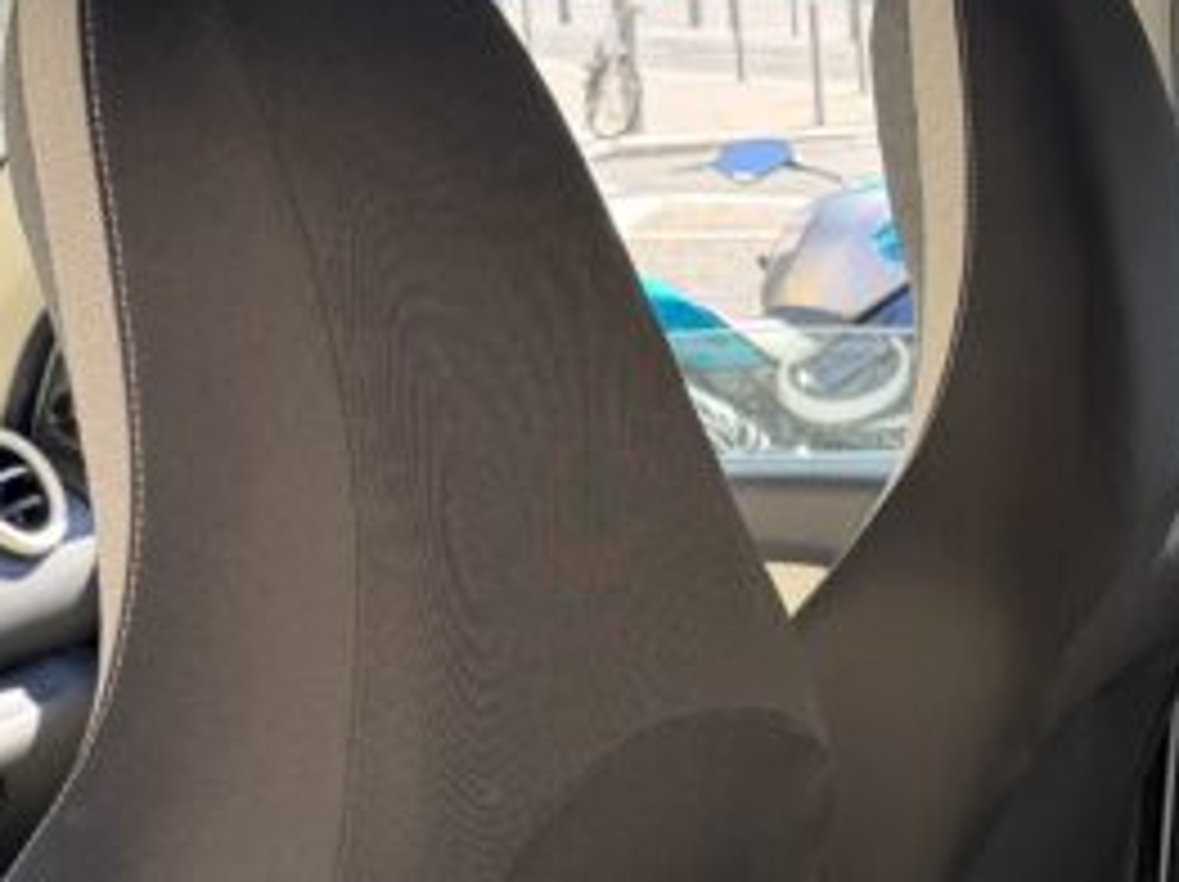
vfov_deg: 18.1
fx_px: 2484
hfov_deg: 25.6
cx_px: 1120
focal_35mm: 73
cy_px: 1289
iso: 100
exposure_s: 1/318
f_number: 1.78
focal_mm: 6.76
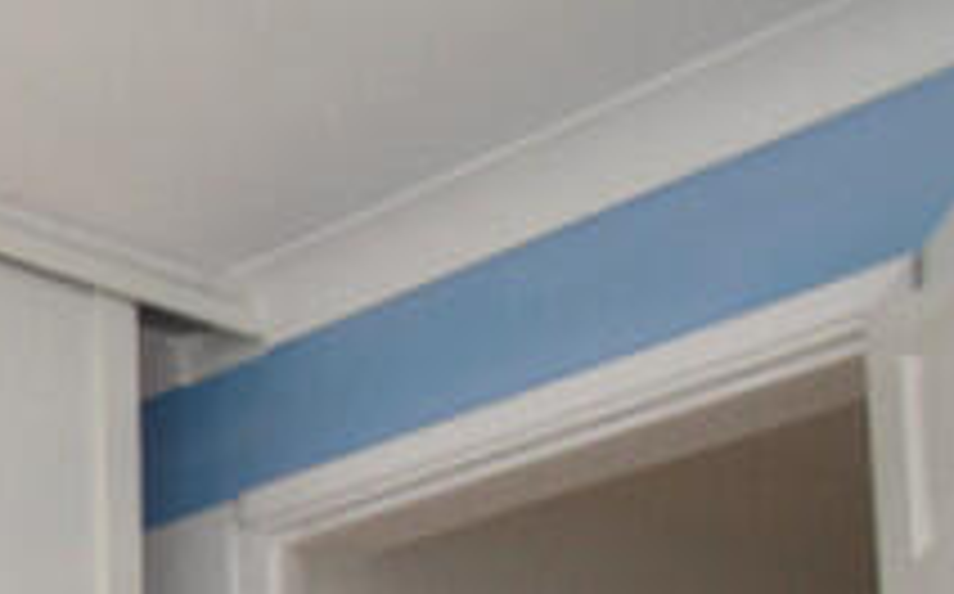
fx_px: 1922
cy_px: 1208
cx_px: -1058
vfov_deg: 14.4
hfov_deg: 17.5
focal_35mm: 74
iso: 640
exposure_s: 1/200
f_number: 5
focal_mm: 10
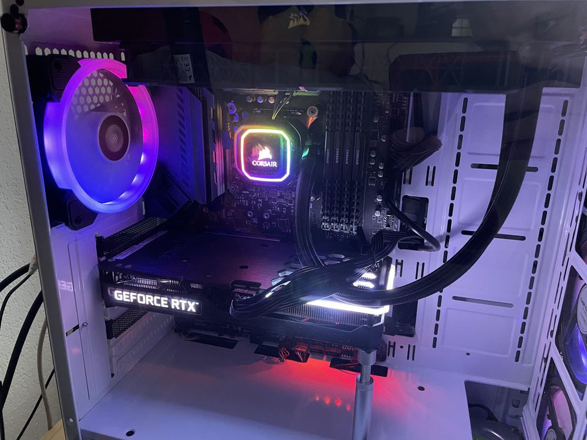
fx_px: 441
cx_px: 294
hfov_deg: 67.3
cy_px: 220
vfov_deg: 53.1
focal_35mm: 26
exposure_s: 1/30
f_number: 1.6
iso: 640
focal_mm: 4.2
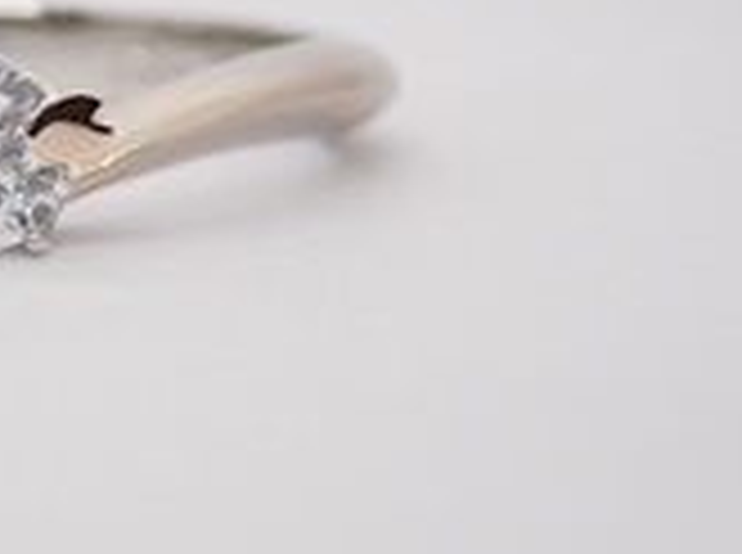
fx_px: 4791
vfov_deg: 6.6
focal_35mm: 224
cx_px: -36
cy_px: 128
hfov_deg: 8.8
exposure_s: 1/100
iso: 200
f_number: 4.3
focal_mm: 14.62
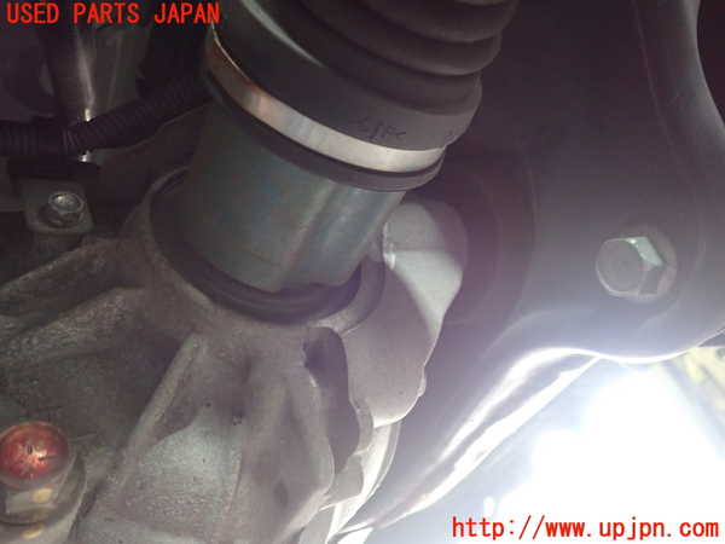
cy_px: 272
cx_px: 362
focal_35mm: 30
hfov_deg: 60.0
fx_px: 628
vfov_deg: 46.8
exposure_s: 1/30
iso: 640
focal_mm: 5.4
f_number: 2.3
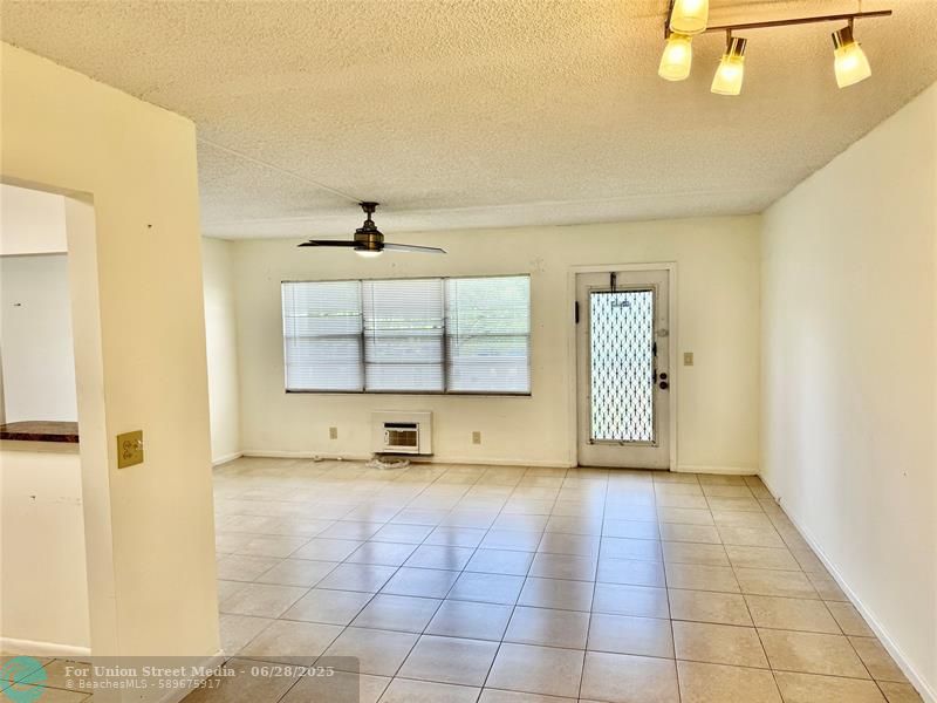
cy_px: 352
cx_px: 468
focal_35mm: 24
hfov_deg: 71.6
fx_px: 650
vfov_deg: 56.8
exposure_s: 1/252
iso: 64
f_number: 1.78
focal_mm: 6.76
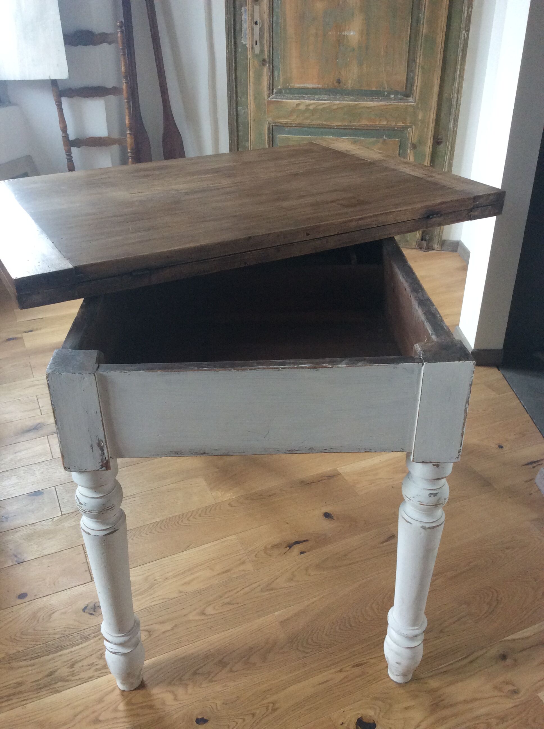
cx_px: 272
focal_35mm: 32
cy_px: 364
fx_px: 672
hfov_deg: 44.1
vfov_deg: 56.9
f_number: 2.4
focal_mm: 3.3
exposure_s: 1/25
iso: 125
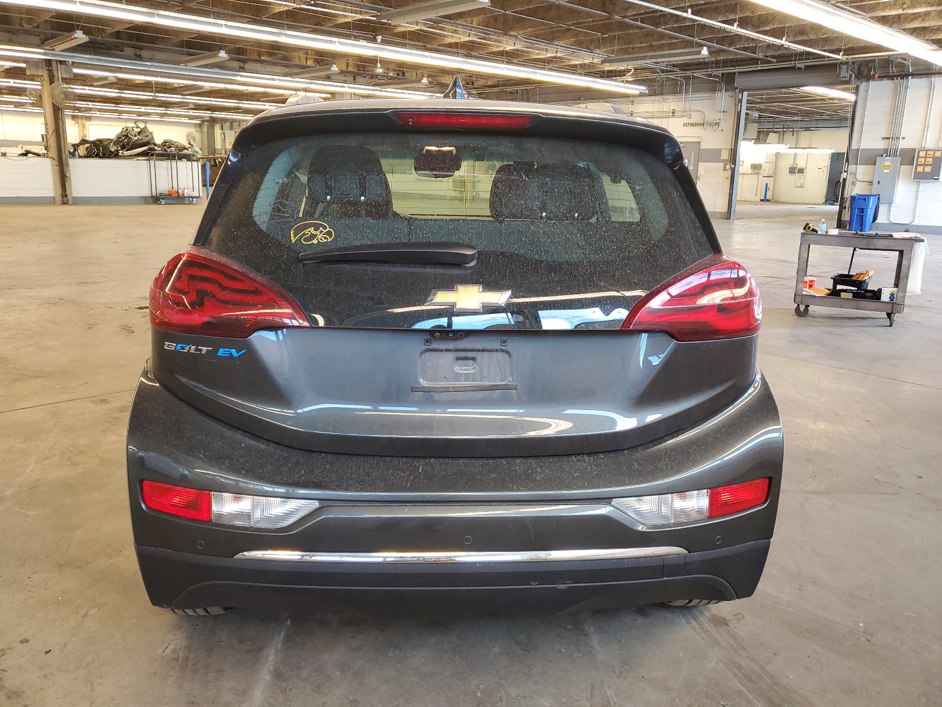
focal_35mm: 26
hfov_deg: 67.3
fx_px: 708
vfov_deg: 53.1
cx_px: 471
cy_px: 354
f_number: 1.5
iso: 147
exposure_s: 1/60.2
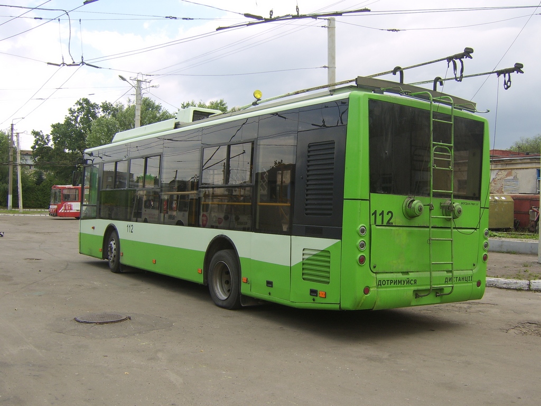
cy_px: 203
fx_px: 484
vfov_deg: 45.4
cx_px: 270
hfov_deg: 58.4
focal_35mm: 31
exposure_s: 1/136
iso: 71
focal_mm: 8.13
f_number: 5.6
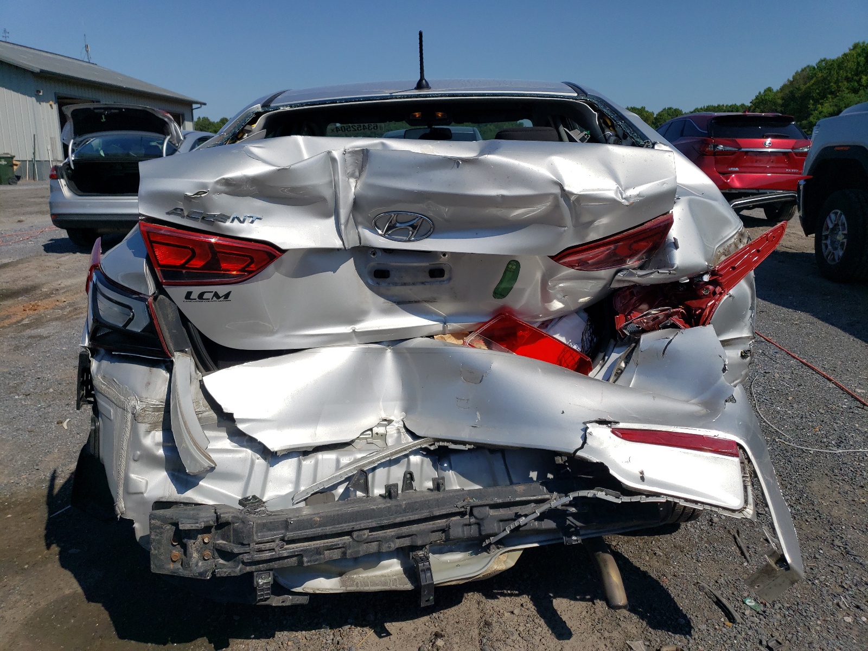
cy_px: 326
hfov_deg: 67.3
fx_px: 652
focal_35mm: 26
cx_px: 434
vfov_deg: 53.1
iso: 51
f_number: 1.5
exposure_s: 1/10000
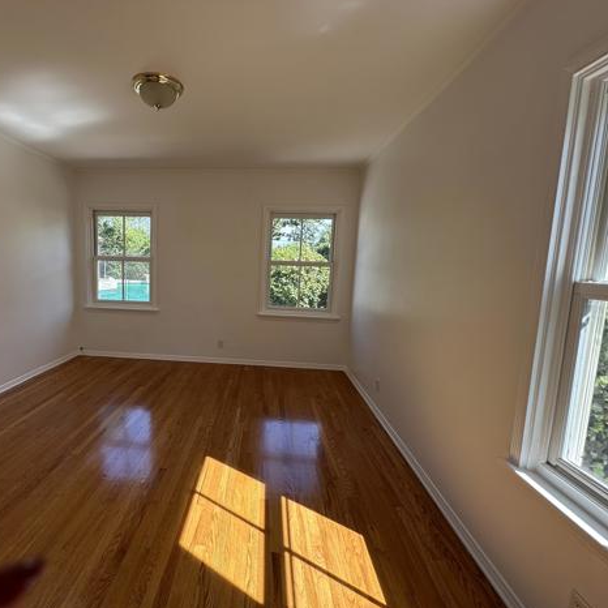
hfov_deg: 82.6
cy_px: 301
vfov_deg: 84.0
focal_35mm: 17
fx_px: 338
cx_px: 234
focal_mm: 2.22
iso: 40
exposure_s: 1/115
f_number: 2.2
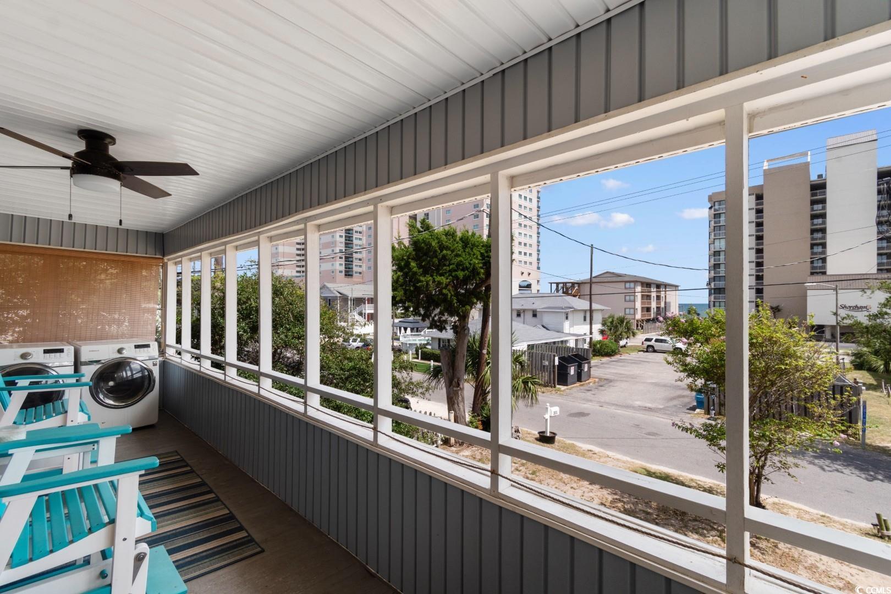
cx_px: 446
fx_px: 371
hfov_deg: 100.4
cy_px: 297
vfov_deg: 77.3
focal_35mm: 15
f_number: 5
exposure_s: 1/100
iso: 100
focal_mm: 10
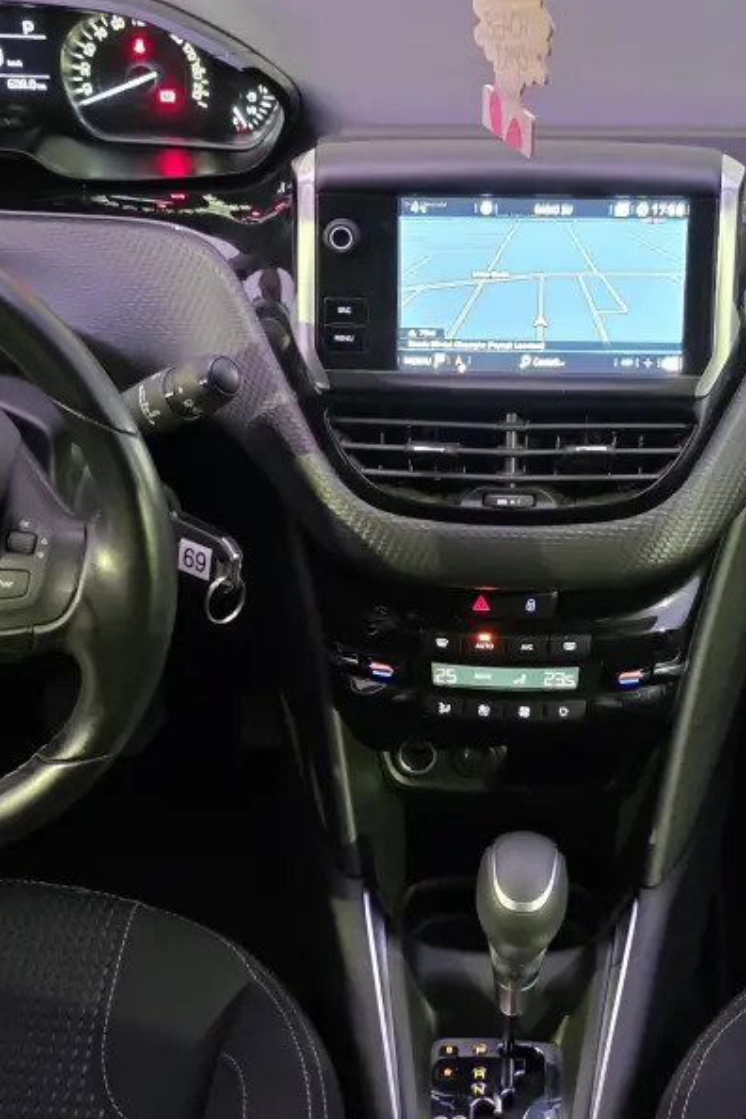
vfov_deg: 34.5
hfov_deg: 23.4
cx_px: 433
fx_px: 1803
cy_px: 608
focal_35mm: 58
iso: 1250
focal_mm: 6.3
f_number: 1.7
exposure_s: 1/25
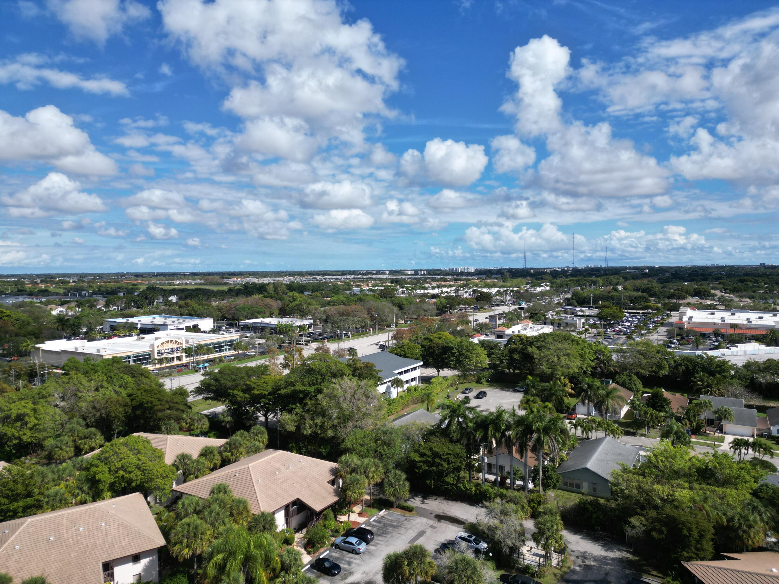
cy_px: 292
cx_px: 390
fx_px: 540
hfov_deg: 71.6
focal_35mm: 24
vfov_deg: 56.8
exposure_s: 1/3200
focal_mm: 6.72
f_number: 1.7
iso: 110
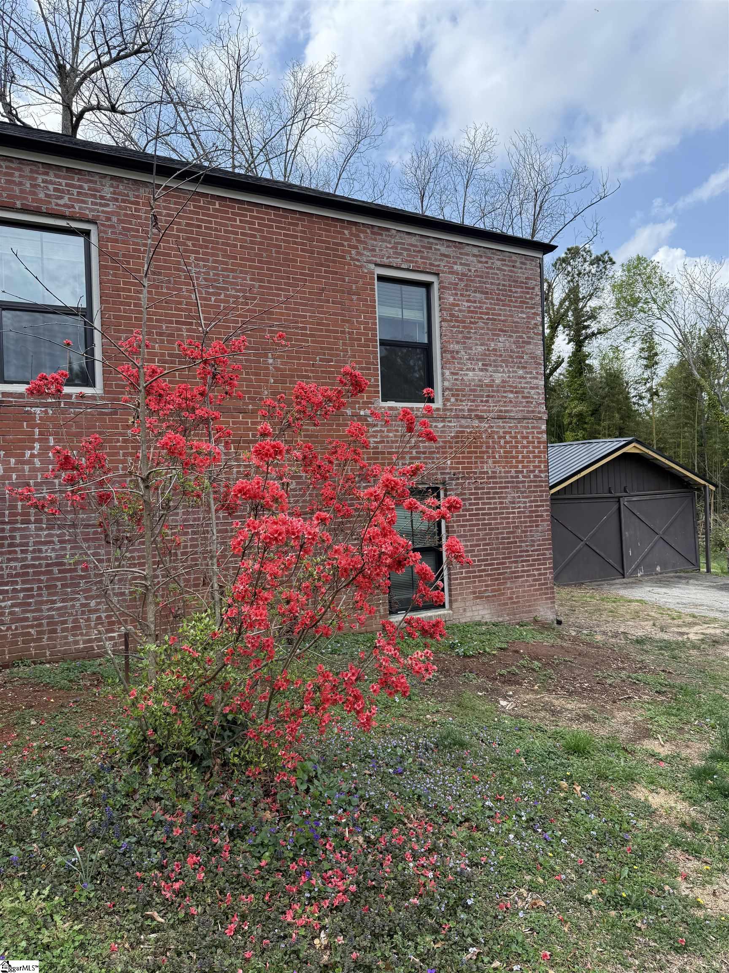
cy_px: 486
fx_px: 674
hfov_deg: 56.8
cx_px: 364
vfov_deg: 71.6
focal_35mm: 24
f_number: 1.78
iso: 100
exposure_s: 1/2232
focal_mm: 6.76
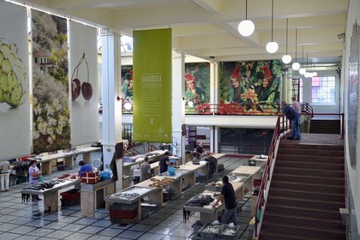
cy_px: 120
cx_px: 180
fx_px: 380
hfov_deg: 50.7
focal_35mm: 38
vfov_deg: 35.1
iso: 1000
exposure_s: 1/80
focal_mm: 38
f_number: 4.5
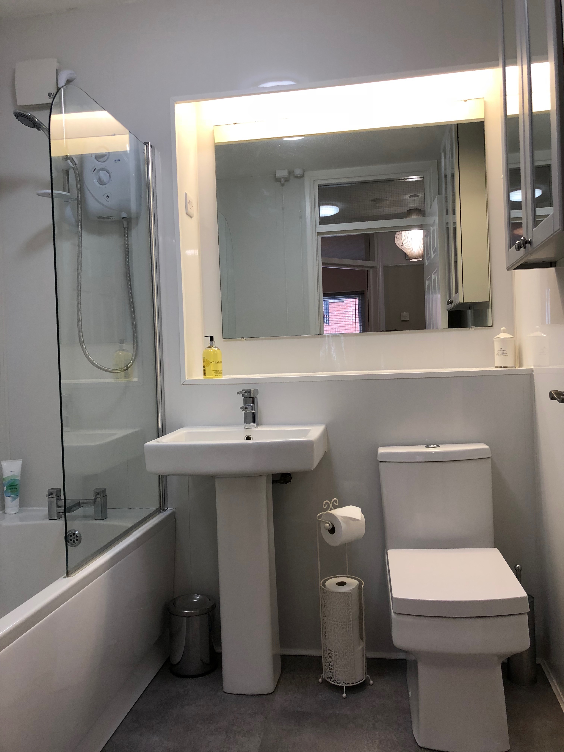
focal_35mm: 28
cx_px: 282
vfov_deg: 63.4
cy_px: 376
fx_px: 608
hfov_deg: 49.7
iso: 25
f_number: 1.8
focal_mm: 4
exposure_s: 1/33
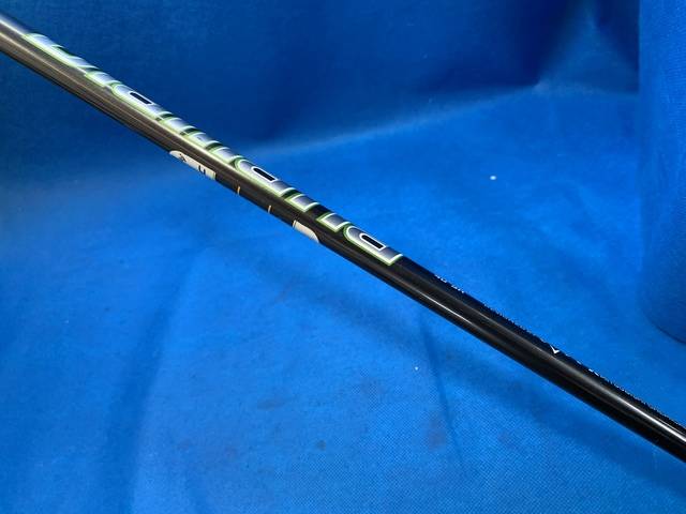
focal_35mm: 26
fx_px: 515
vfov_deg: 53.1
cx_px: 343
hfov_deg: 67.3
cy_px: 257
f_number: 1.8
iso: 100
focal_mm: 4.25
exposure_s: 1/60
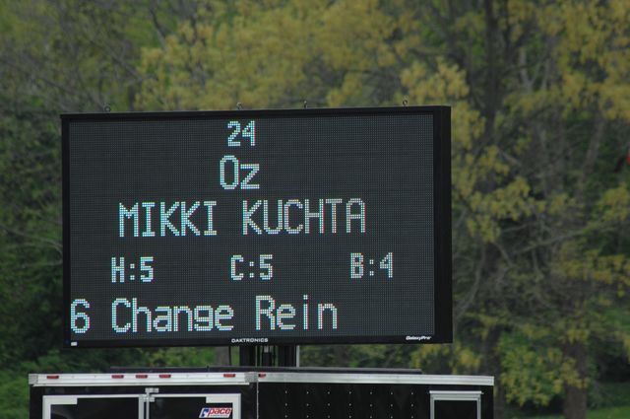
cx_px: 315
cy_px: 210
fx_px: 10487
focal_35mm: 600
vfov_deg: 2.3
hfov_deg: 3.4
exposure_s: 1/500
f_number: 5.6
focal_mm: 400
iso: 200
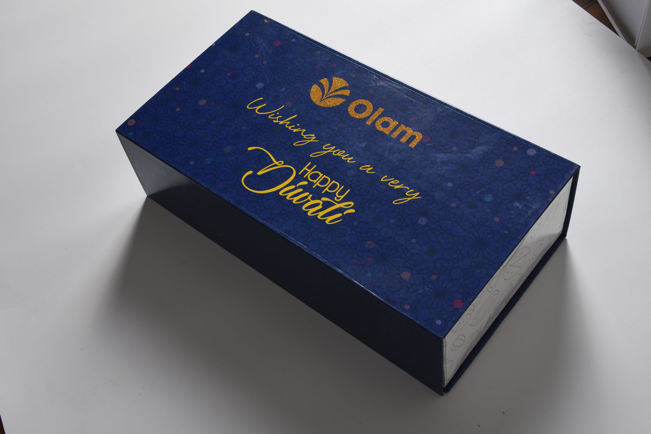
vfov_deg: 29.9
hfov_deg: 43.6
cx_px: 326
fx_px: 814
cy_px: 217
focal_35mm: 45
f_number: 14
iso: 125
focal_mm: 30
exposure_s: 1/125
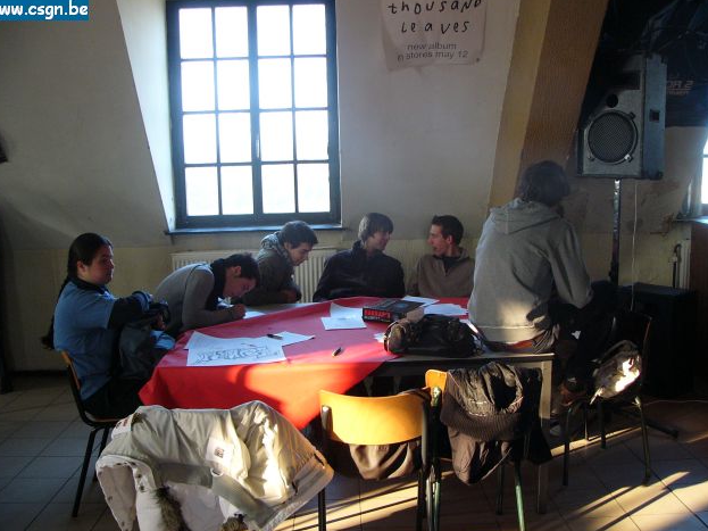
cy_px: 267
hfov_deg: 50.1
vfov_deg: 38.7
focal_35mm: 37
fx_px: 757
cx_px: 350
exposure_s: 1/60
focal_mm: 6
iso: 200
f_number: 2.8
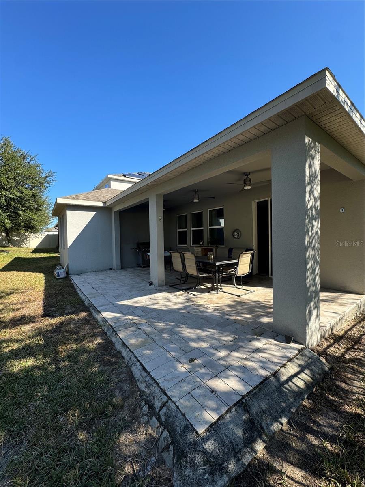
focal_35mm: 14
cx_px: 182
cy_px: 244
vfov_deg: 102.1
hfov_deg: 85.7
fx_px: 197
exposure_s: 1/498
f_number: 2.2
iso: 40
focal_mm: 2.22
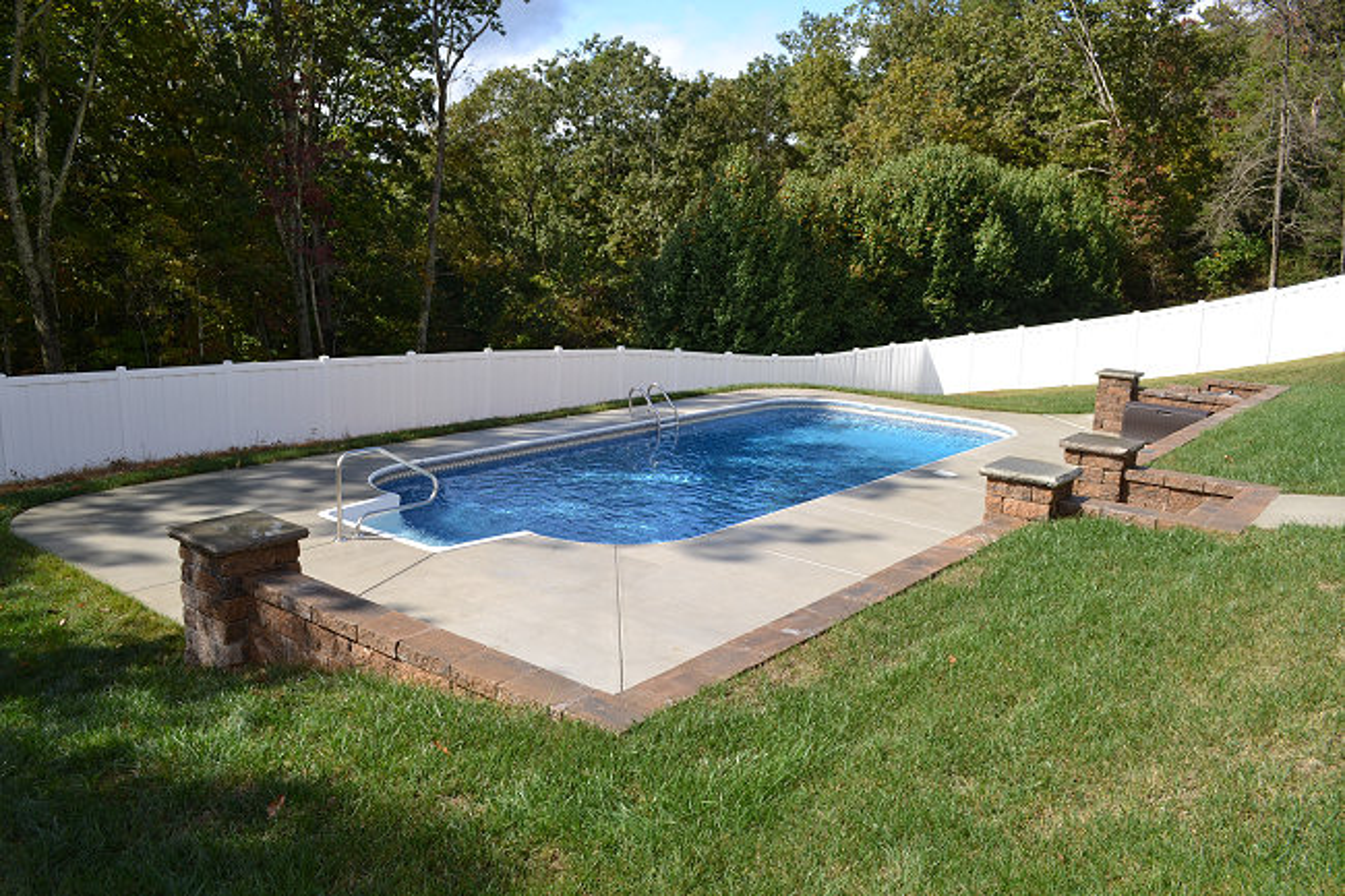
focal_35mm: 27
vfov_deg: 47.9
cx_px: 672
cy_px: 448
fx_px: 1008
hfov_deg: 67.4
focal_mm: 18
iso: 100
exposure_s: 1/200
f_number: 8
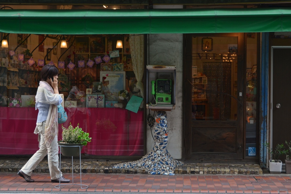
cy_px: 97
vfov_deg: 18.9
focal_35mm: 72
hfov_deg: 28.1
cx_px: 146
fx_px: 582
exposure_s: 1/160
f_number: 6.3
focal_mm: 48
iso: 400
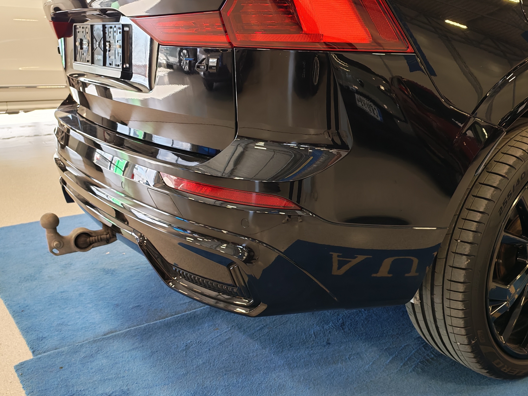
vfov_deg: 37.7
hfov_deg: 48.5
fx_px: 580
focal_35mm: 38
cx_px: 329
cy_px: 221
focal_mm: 6.12
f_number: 1.9
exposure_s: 1/100
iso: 200
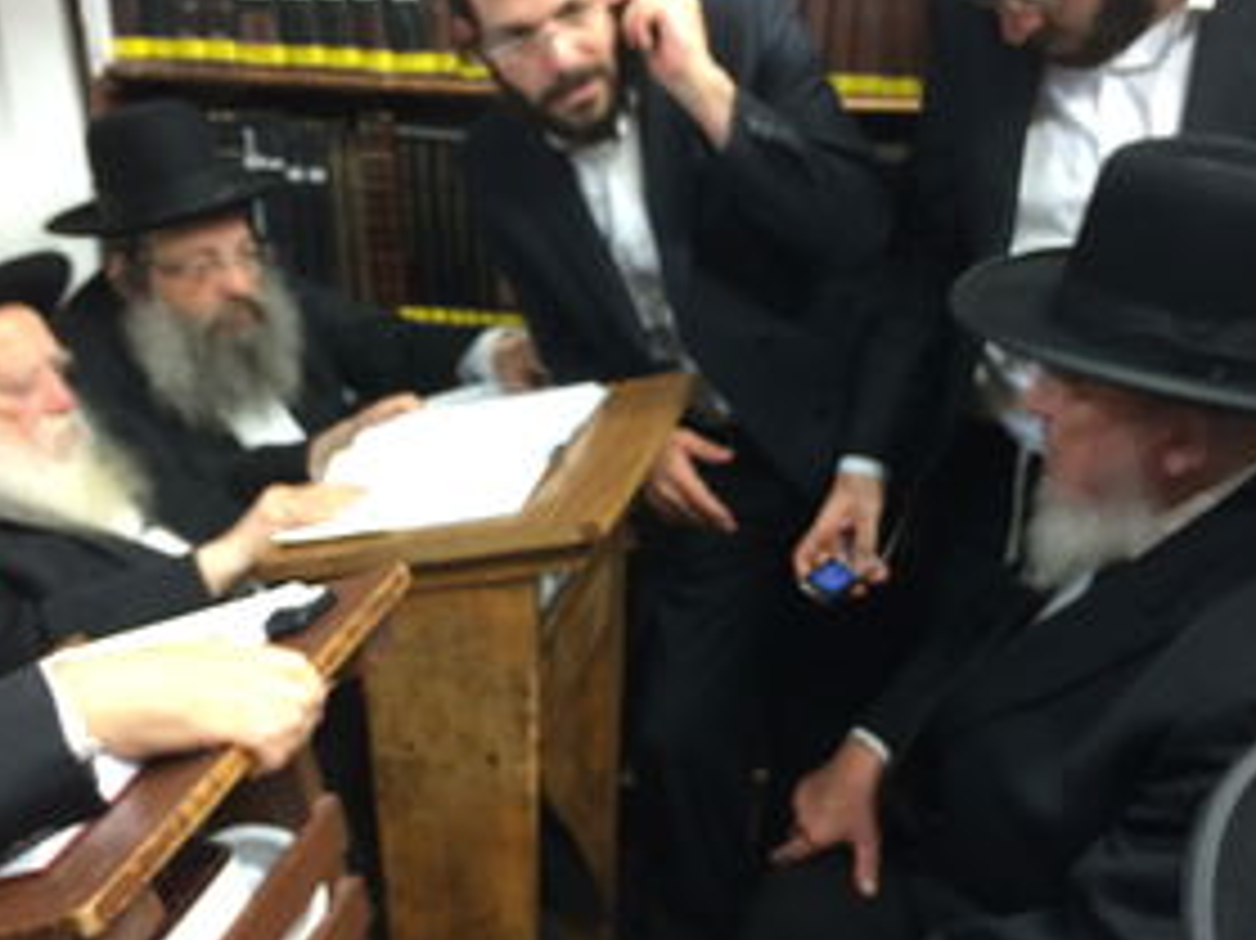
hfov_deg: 43.9
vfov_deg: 33.5
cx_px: 630
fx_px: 1560
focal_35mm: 43
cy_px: 544
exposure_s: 1/30
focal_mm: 4.12
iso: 125
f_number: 2.2
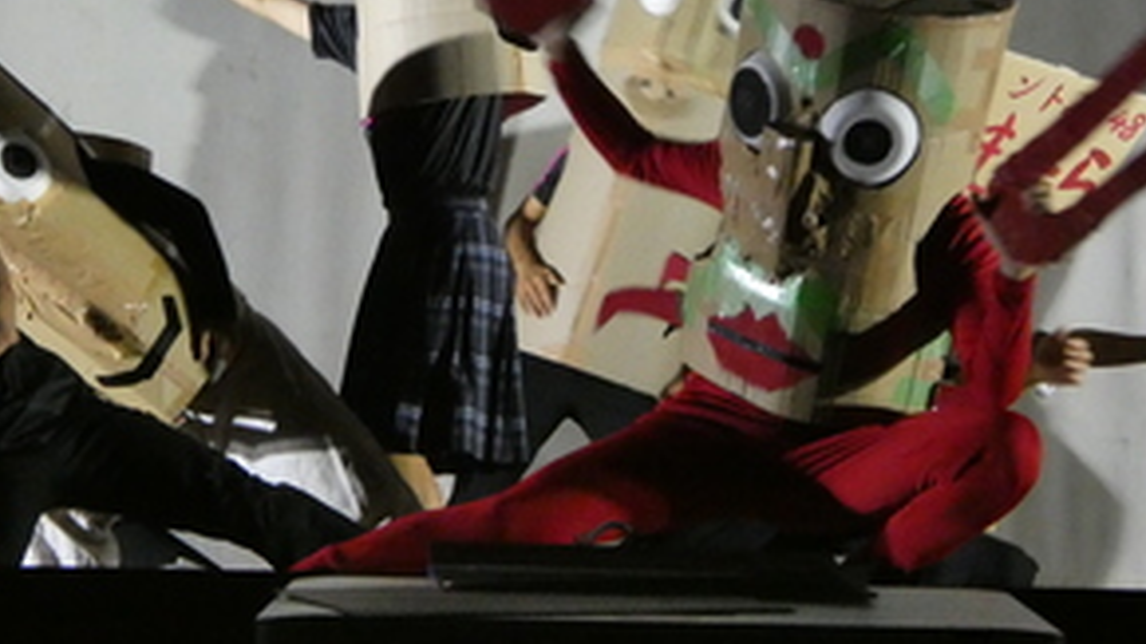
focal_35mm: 119
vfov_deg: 10.2
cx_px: 439
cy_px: 138
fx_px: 3615
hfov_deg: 18.0
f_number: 4.2
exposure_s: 1/25
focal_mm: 11.9
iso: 1600
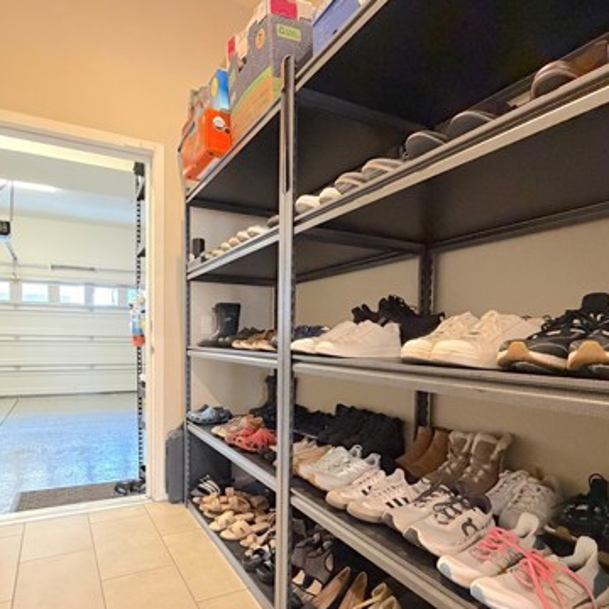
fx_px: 438
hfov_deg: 69.5
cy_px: 364
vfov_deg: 69.0
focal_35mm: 22
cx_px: 279
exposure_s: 1/60
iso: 800
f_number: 2.2
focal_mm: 2.22
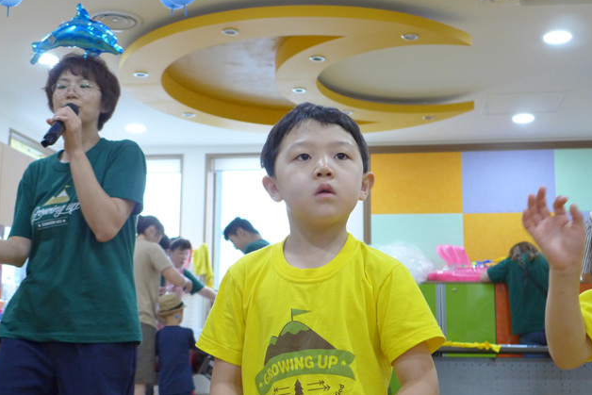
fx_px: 872
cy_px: 205
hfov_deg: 37.5
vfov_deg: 25.5
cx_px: 293
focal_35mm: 53
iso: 640
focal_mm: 9.8
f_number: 1.9
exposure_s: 1/320
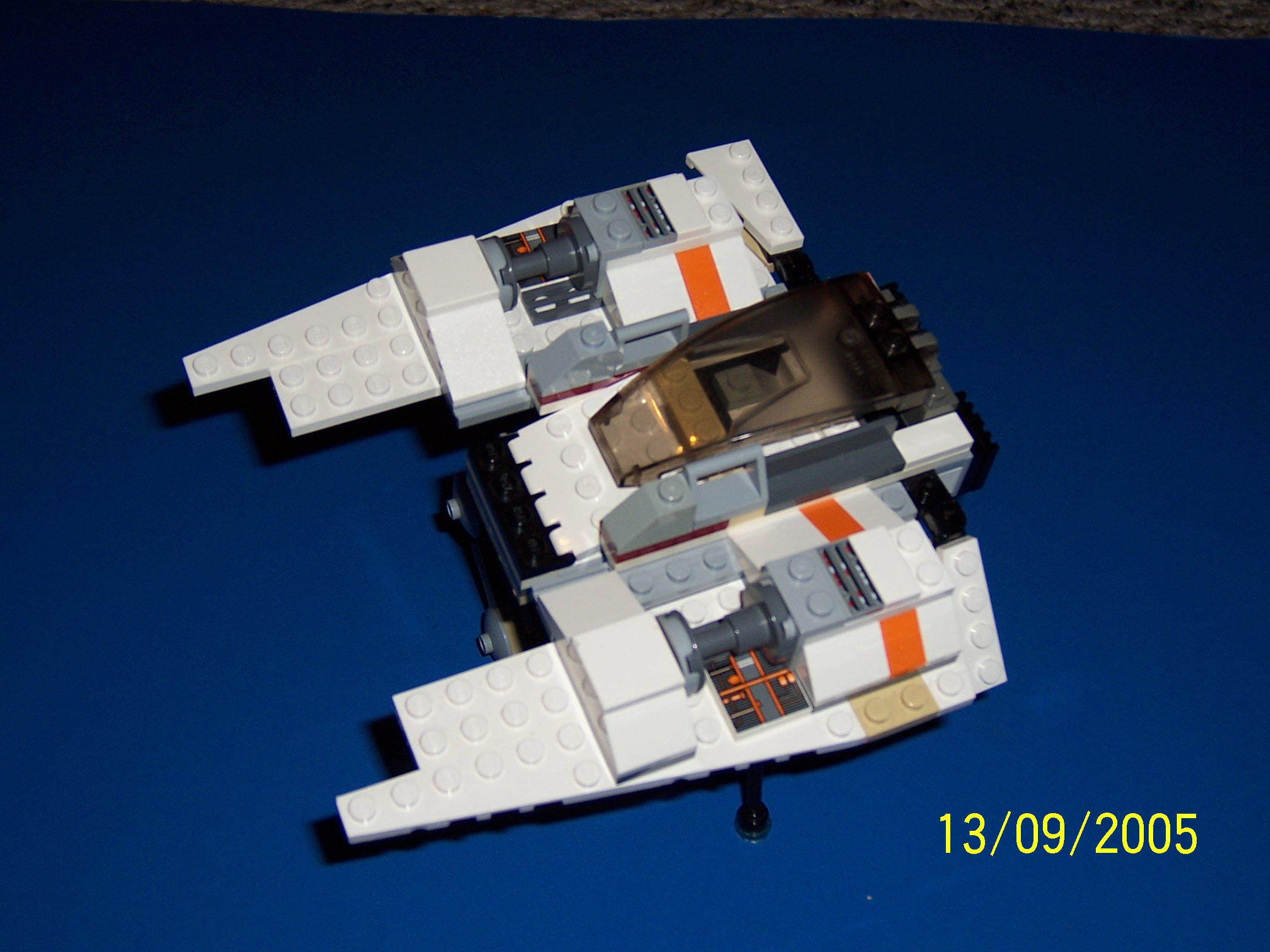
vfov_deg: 29.7
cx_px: 635
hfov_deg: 38.9
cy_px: 476
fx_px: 1798
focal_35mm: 49
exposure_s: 1/60
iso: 80
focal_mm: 8.2
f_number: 3.4
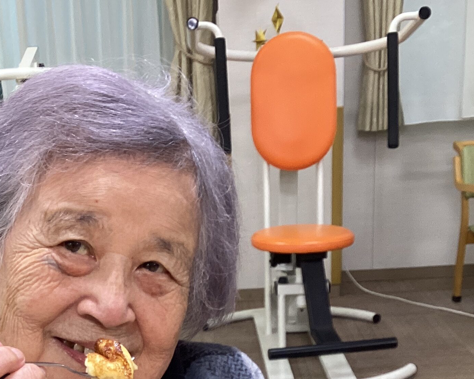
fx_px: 996
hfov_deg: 26.6
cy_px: 406
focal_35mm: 71
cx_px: 149
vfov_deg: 20.6
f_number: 2.4
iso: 125
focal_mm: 3.3
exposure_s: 1/50
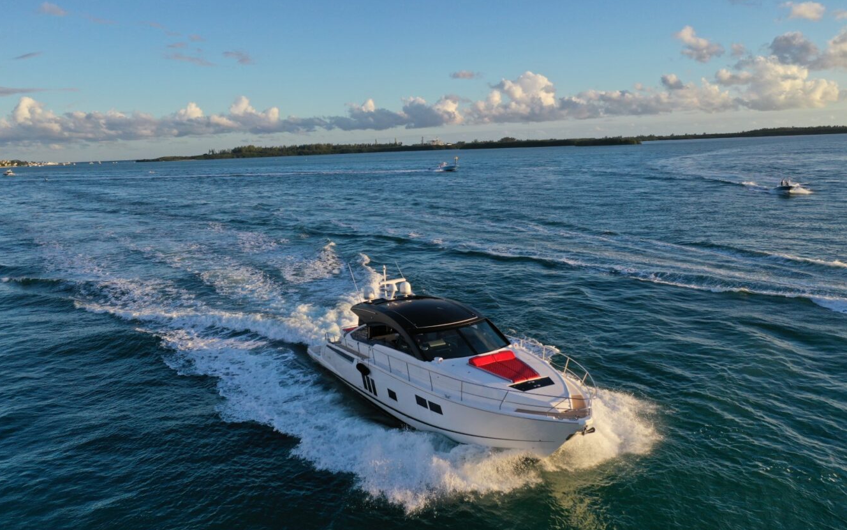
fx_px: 669
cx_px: 417
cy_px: 275
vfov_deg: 43.1
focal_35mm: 29
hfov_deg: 64.6
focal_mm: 10.26
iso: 100
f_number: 5.6
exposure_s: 1/320
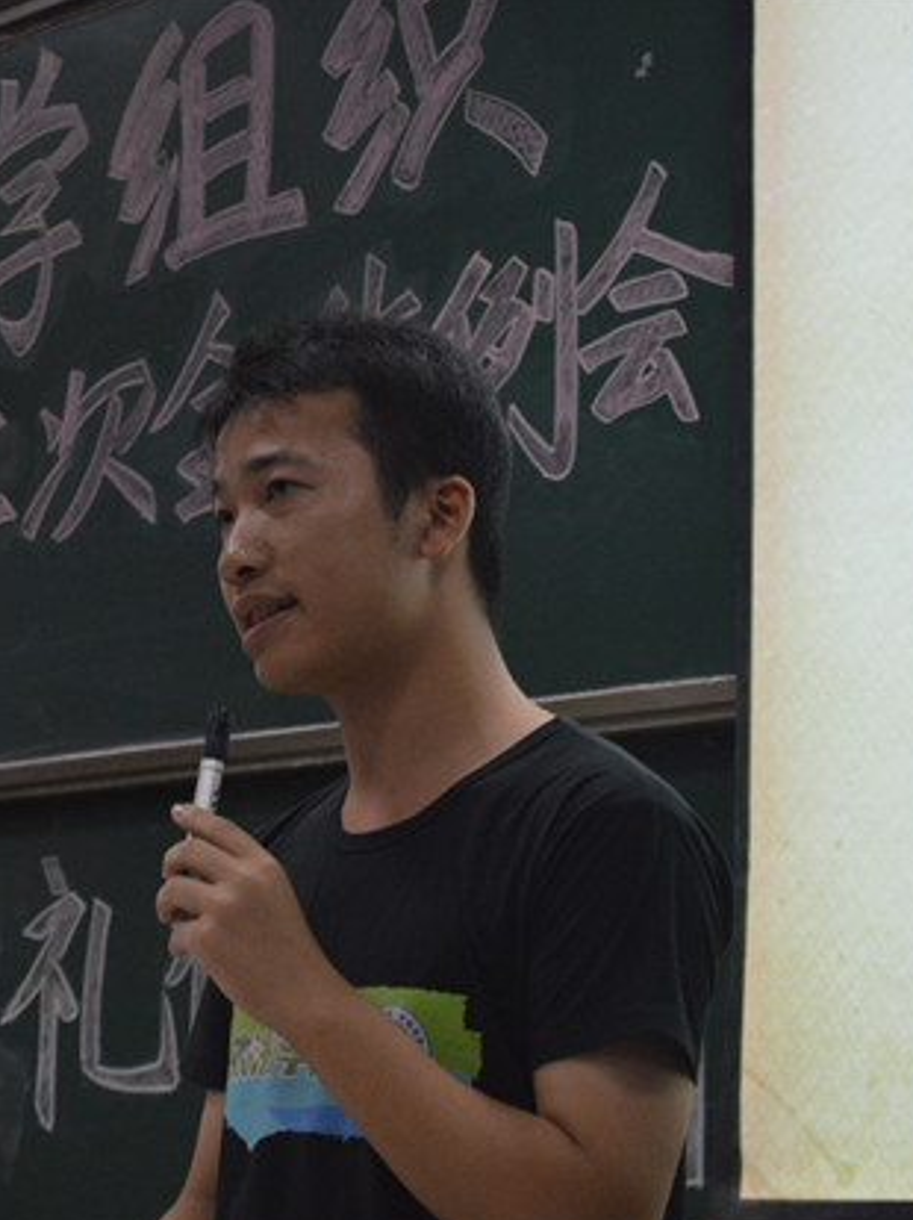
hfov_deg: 13.5
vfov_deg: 18.1
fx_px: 3837
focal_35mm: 109
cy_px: 654
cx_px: 215
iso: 1600
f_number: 5.6
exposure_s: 1/50
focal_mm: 46
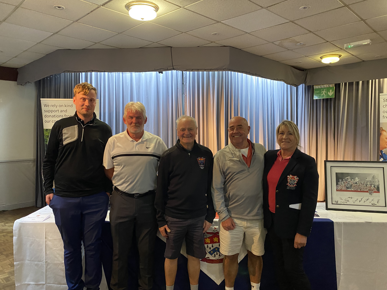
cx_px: 194
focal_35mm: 26
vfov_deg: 53.1
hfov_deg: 67.3
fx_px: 291
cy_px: 145
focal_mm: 4.25
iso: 400
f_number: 1.8
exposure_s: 1/50
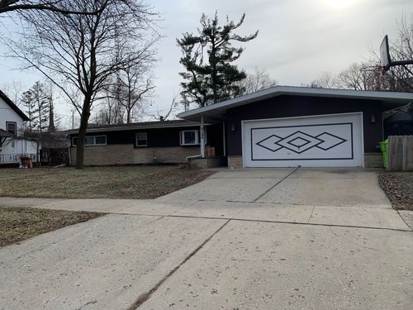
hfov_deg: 67.3
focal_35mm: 26
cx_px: 206
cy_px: 155
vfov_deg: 53.1
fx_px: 310
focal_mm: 4.25
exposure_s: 1/2160
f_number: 1.8
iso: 25
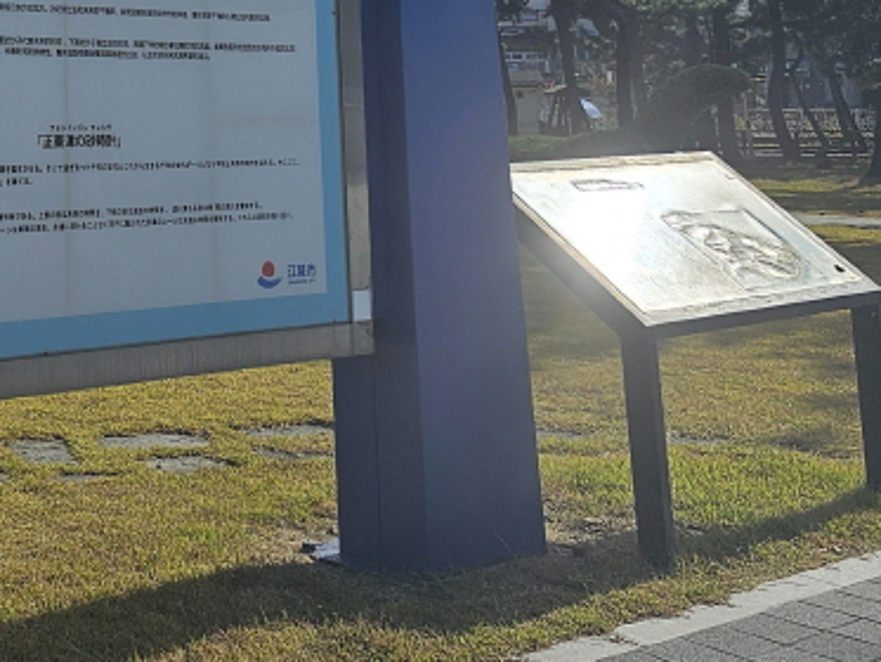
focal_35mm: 58
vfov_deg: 23.5
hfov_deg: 30.2
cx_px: -54
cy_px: -86
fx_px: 1477
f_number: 1.7
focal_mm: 6.3
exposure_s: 1/2000
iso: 12
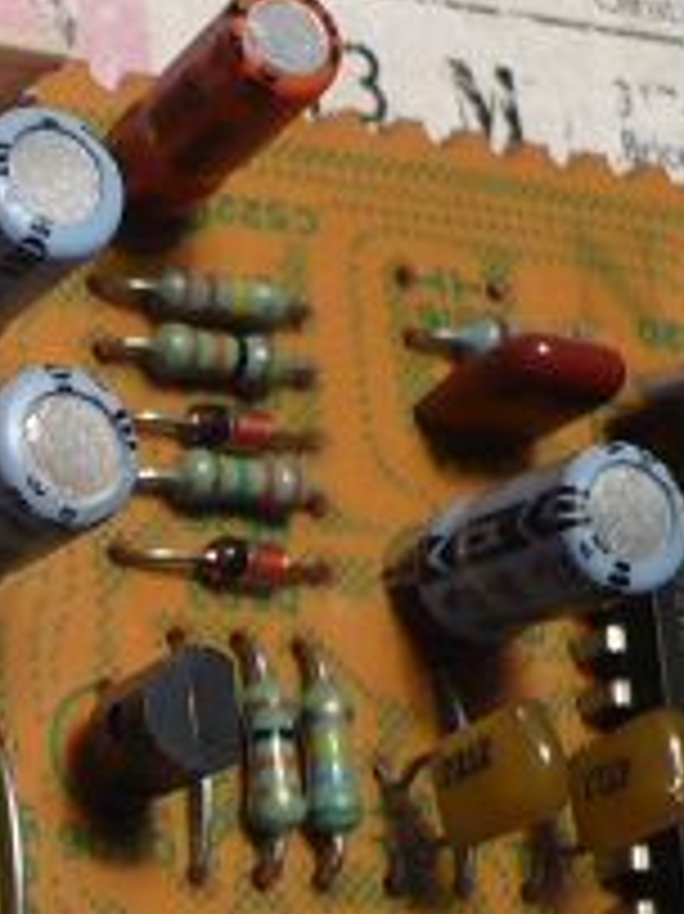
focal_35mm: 106
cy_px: 799
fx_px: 2796
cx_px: -398
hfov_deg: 13.1
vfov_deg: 18.3
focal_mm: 5.8
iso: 200
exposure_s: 1/30
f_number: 2.8
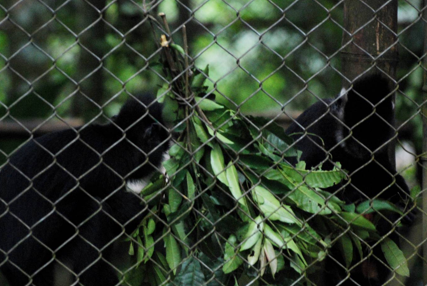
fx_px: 3550
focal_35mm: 299
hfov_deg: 6.9
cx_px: 197
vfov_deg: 4.6
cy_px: 159
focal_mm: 170
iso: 1600
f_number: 4.5
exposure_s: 1/160
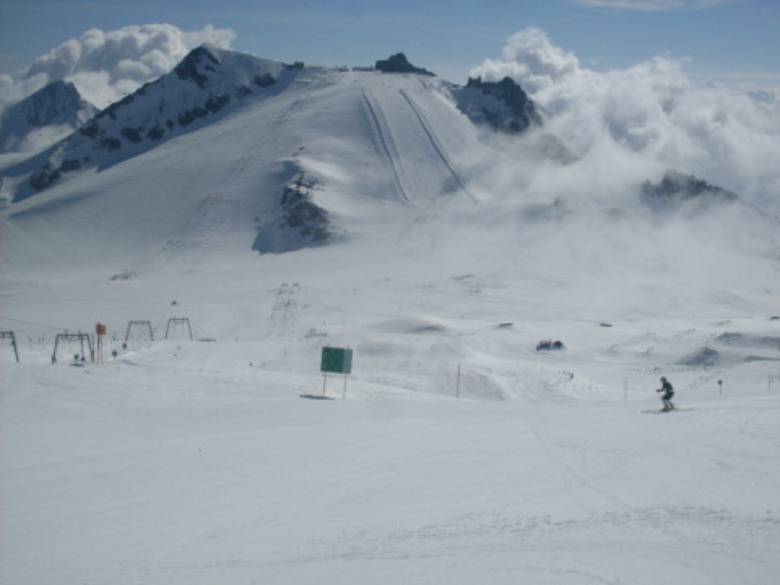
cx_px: 390
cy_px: 292
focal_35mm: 49
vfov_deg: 29.7
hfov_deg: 38.9
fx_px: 1104
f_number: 9.1
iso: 80
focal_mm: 8.1
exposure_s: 1/1000
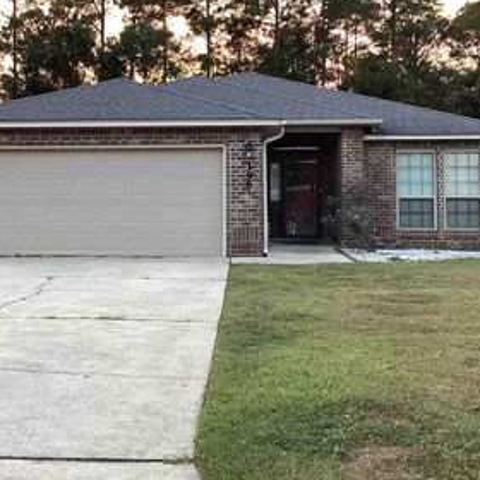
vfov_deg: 34.5
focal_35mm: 49
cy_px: 174
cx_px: 194
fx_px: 769
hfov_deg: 34.6
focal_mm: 3.3
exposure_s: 1/120
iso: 80
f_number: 2.4
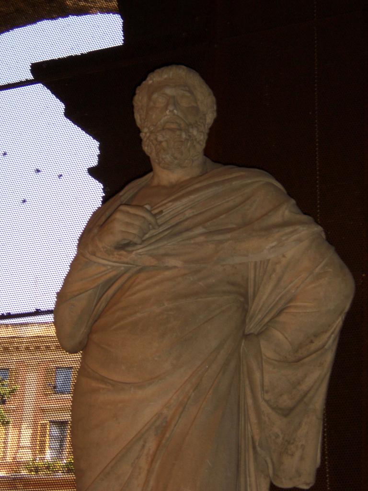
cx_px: 184
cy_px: 246
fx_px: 1417
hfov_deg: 14.8
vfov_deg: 19.6
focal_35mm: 100
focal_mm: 16.6
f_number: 4.9
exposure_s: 1/90
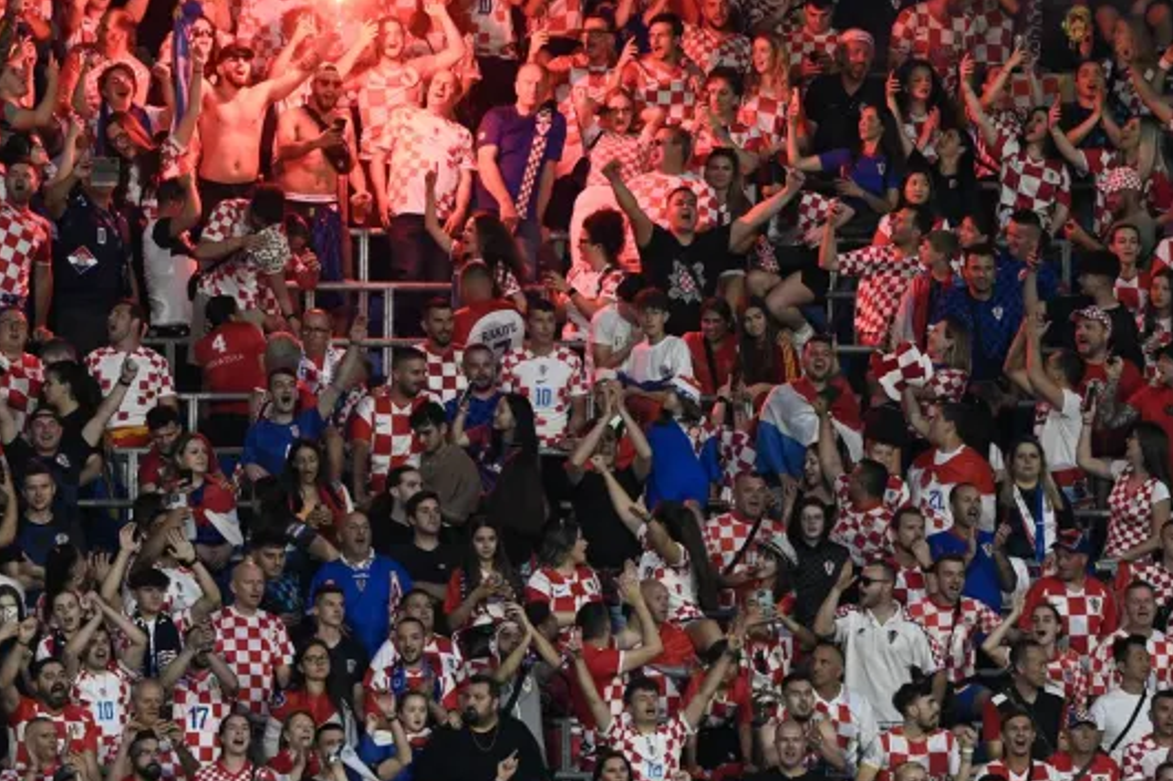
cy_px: 344
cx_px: 407
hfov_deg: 3.6
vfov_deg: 2.4
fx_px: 18696
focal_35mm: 574
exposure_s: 1/2000
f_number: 4
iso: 3200
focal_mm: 400
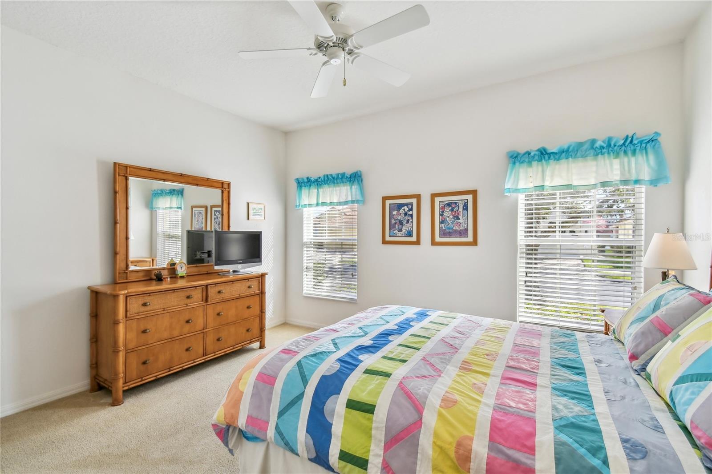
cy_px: 237
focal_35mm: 15
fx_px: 297
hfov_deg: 100.4
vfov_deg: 77.3
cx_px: 356
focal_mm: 10
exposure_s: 1/100
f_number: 7.1
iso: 100
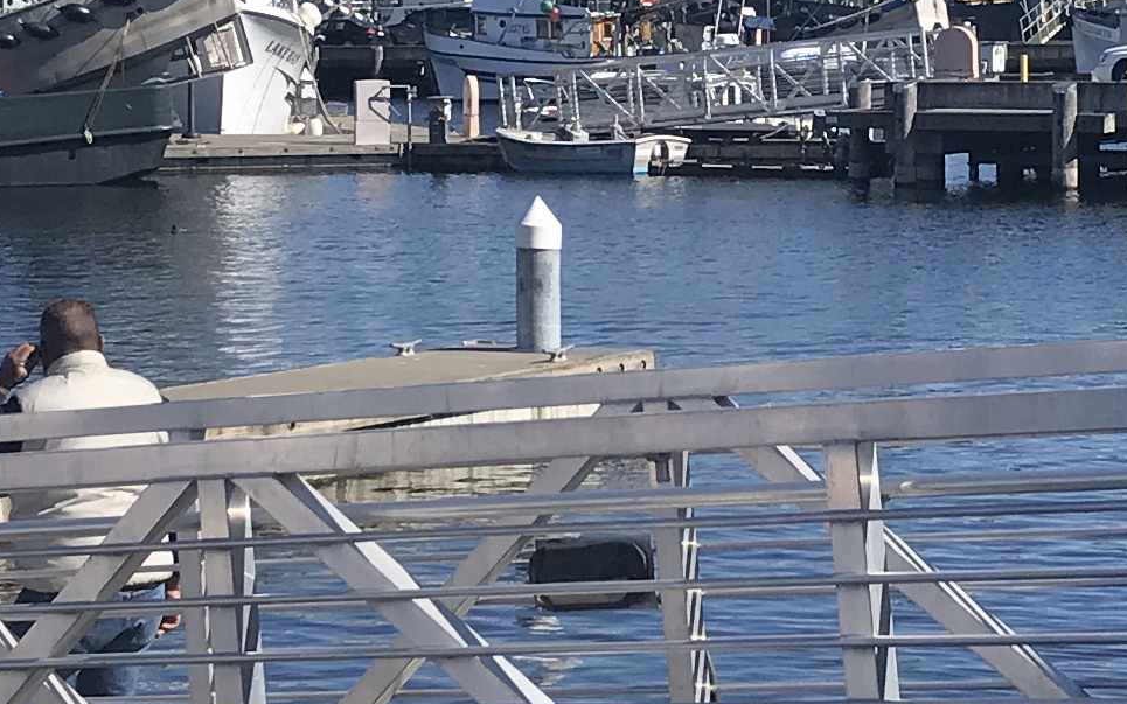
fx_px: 3808
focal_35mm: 124
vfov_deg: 10.5
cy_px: 106
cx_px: 739
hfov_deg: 16.8
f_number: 1.8
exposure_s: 1/2398
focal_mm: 3.99
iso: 20
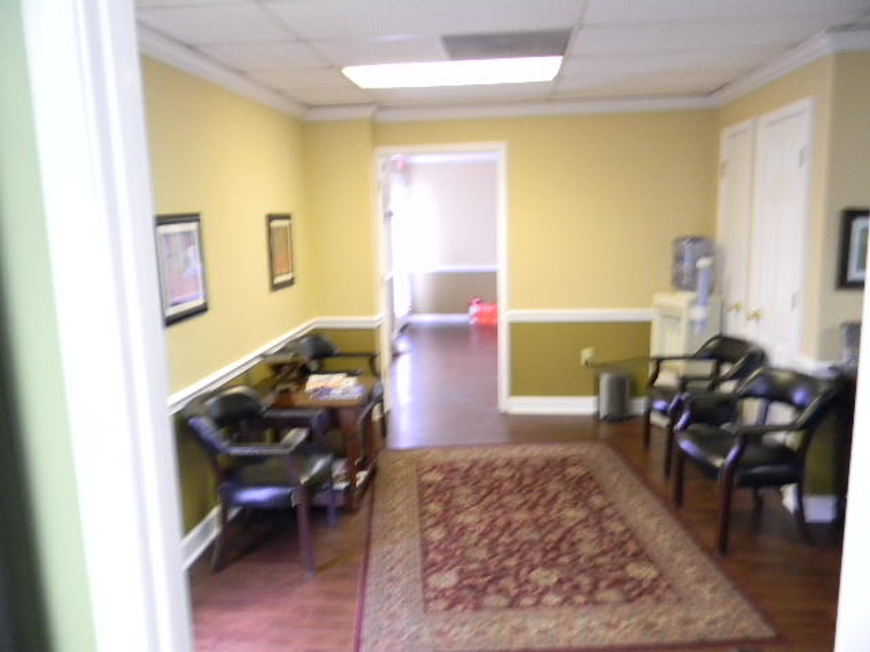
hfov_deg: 63.4
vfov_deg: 49.7
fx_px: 704
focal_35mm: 28
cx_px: 435
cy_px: 326
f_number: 3.5
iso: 400
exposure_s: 1/12
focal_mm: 5
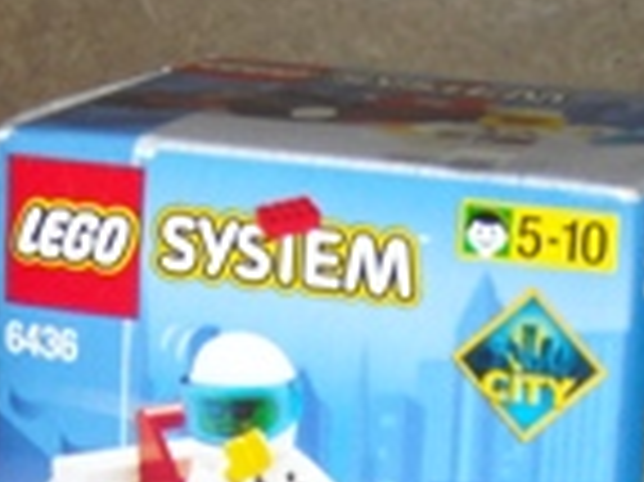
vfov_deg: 7.7
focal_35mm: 191
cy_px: 658
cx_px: 41
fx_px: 3550
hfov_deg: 10.3
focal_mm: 9.87
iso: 200
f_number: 3.5
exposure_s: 1/125
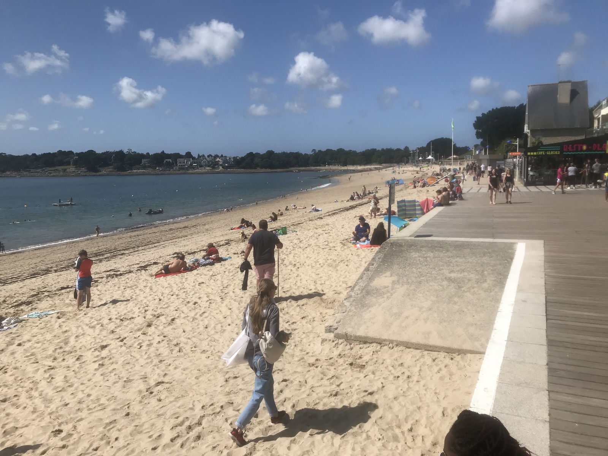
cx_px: 304
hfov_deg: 63.4
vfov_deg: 49.7
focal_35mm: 28
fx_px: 492
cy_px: 228
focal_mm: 3.99
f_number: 1.8
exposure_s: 1/5051
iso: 20
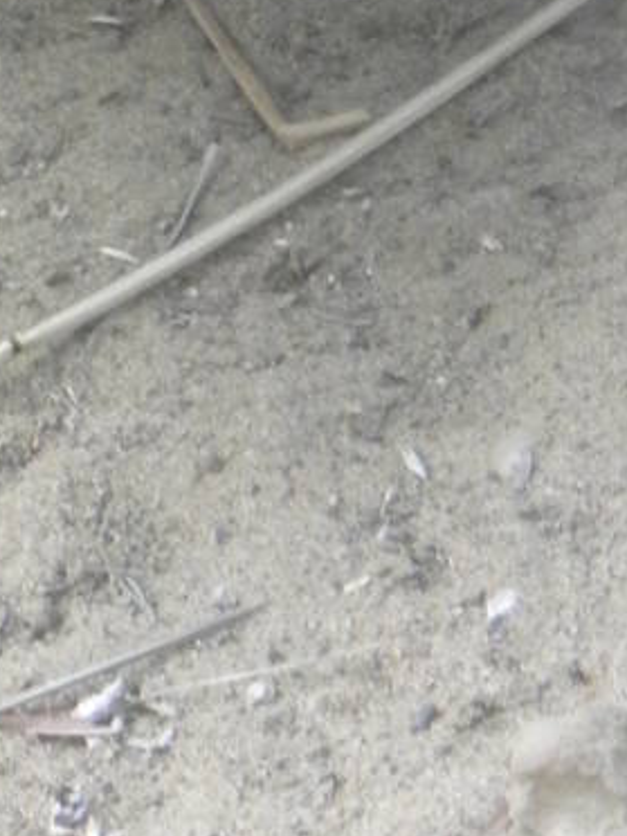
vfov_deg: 9.3
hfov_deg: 7.3
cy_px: -897
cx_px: -501
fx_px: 4782
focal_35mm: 198
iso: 210
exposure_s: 1/74
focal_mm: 8.2
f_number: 3.2
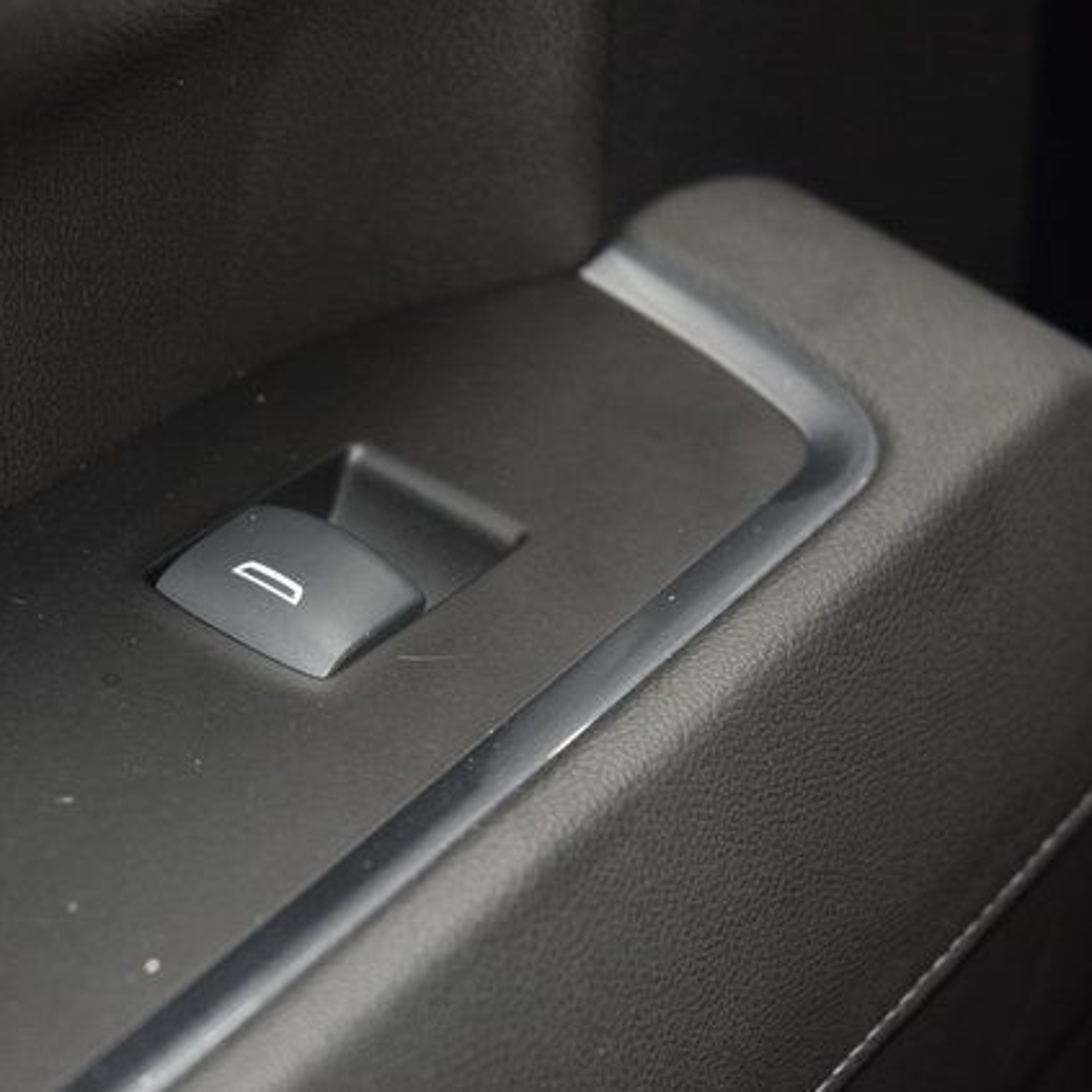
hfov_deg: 12.9
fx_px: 4818
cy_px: 543
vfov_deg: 12.9
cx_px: 328
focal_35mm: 135
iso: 2800
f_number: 4.5
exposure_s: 1/50
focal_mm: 70
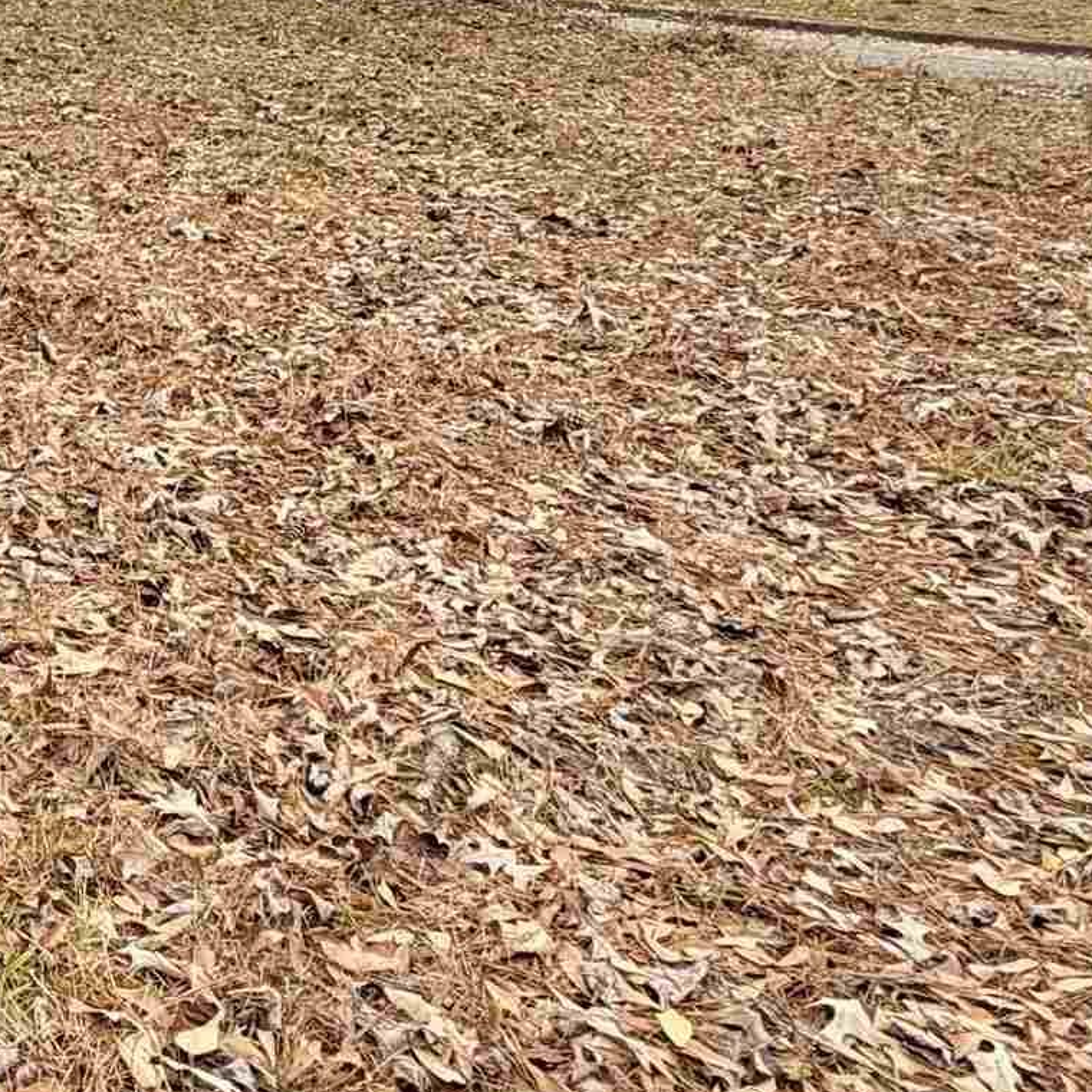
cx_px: -385
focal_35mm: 50
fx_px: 1785
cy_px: 147
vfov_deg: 32.6
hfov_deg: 27.4
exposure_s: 1/458
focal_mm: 2.22
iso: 64
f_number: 2.2
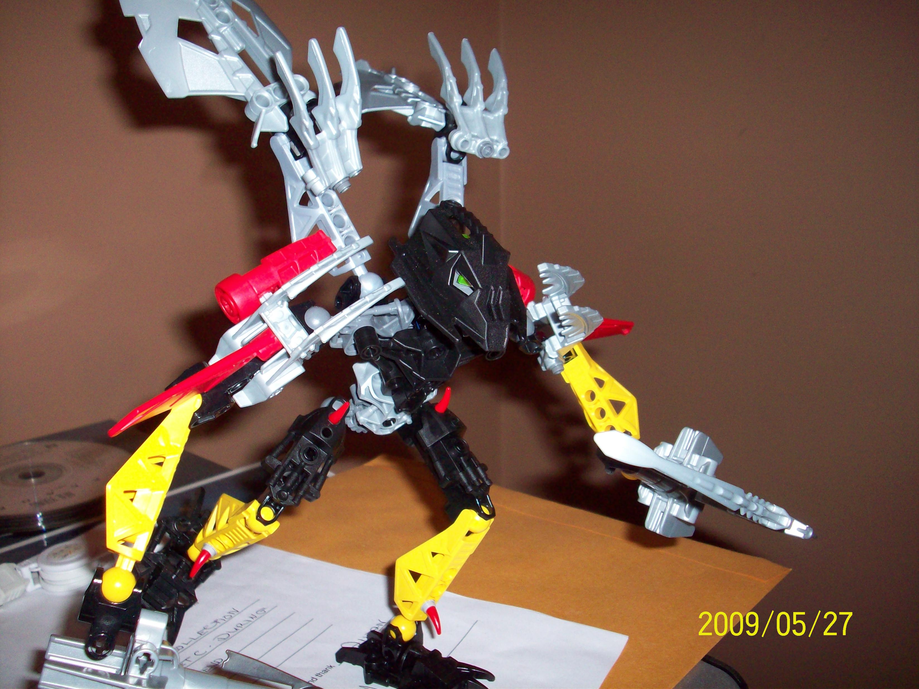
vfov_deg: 38.7
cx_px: 460
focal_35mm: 37
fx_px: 982
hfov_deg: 50.1
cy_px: 344
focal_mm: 6.2
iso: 160
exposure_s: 1/45
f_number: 2.8
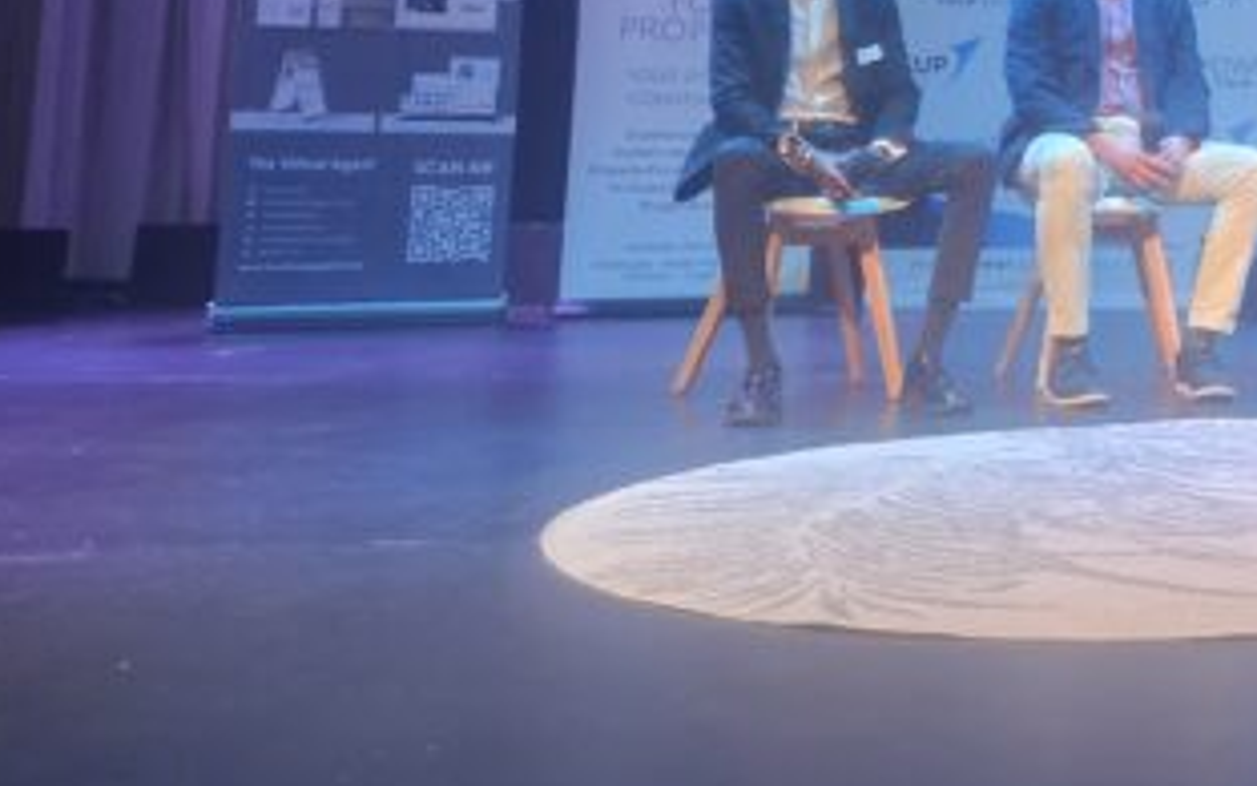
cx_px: 1458
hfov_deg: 29.8
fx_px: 2055
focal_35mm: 60
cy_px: -89
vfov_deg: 20.6
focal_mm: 5.4
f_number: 1.8
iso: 320
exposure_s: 1/100
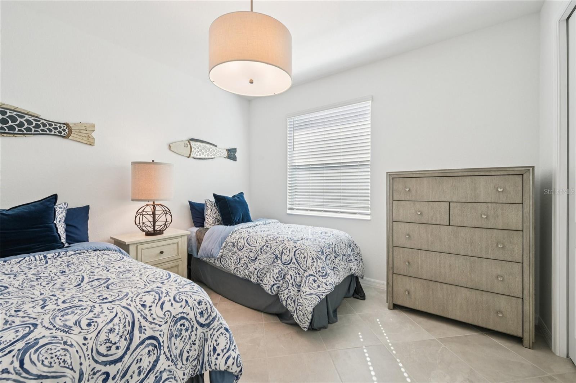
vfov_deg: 81.1
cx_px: 288
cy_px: 192
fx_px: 224
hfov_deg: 104.3
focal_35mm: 14
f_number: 8
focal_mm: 14
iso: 400
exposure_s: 1/160
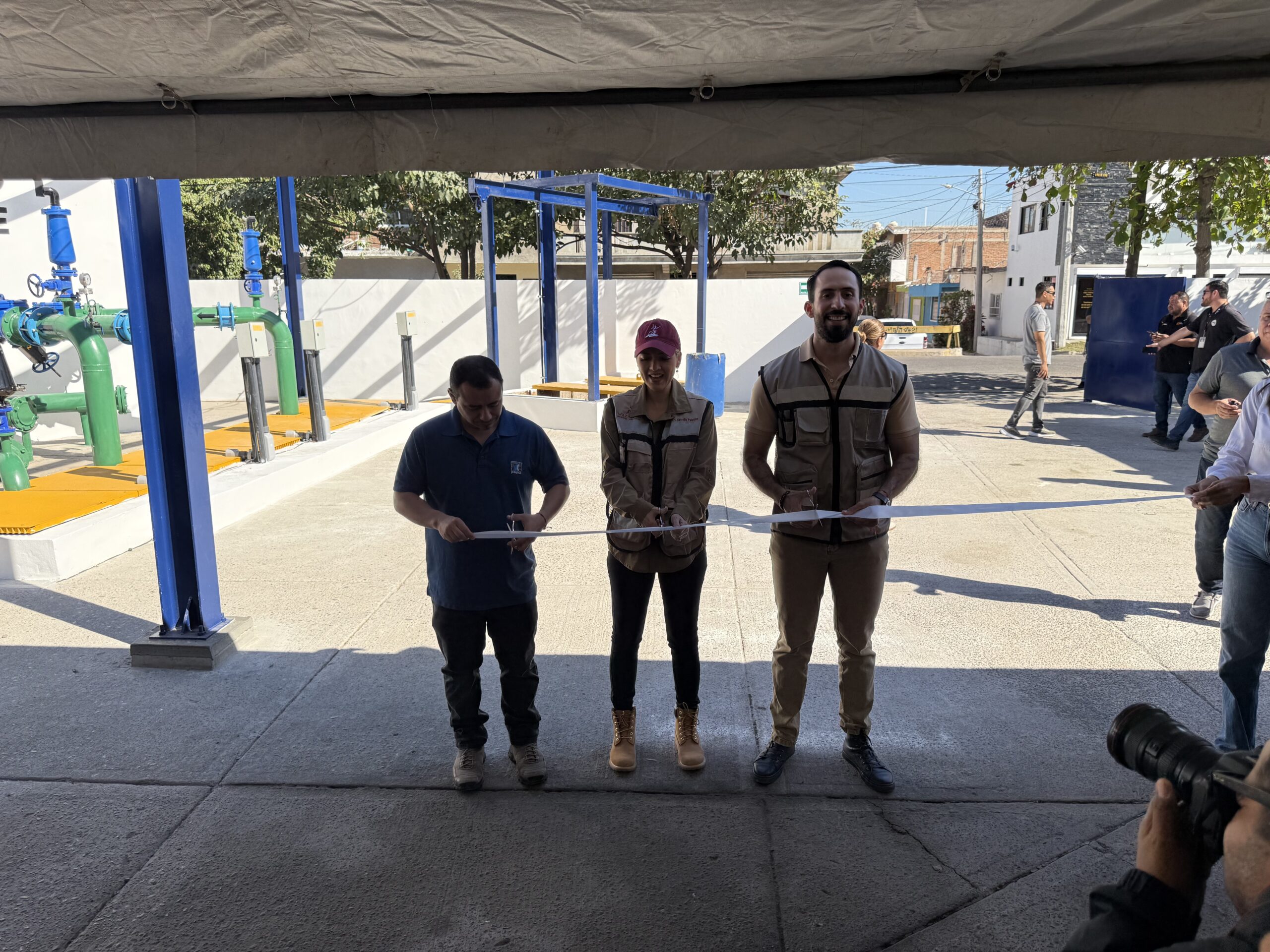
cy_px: 476
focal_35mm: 24
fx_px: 881
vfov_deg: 56.8
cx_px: 635
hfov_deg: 71.6
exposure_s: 1/4167
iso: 80
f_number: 1.78
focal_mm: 6.76
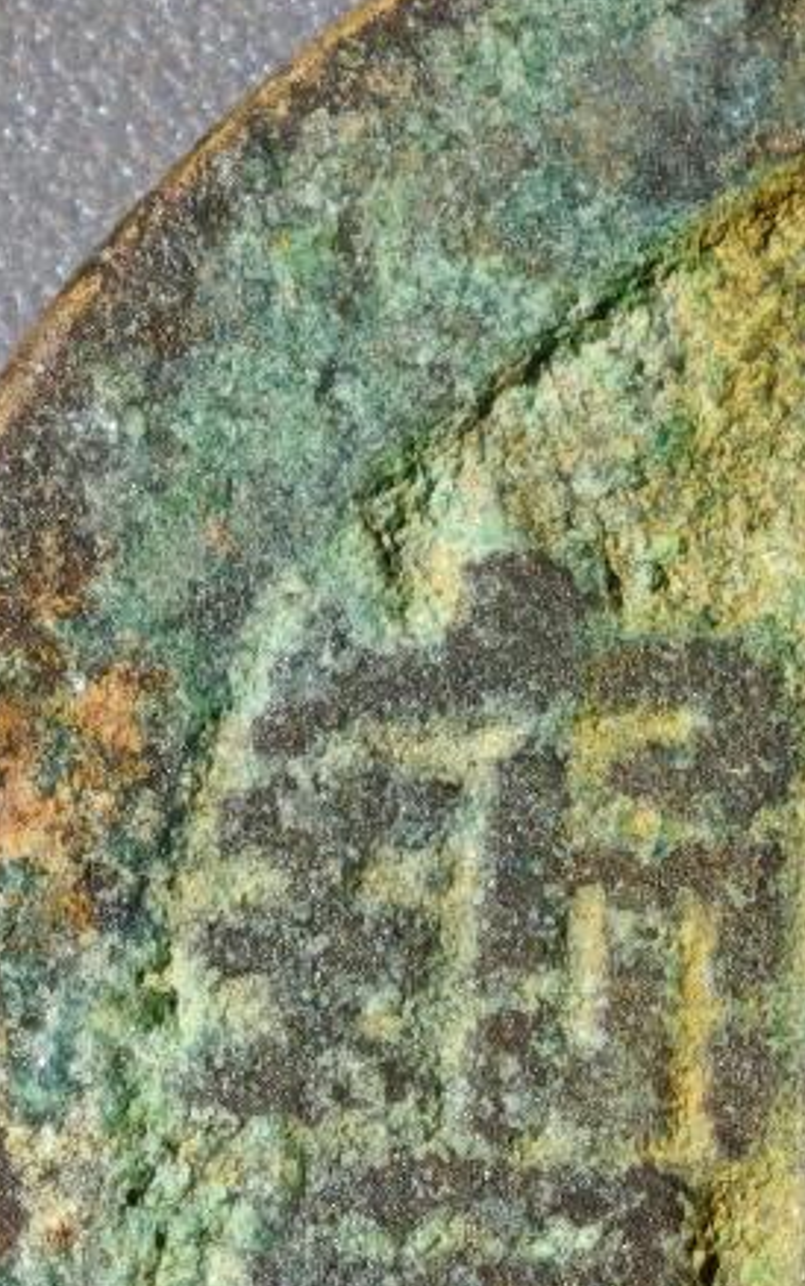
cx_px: 1287
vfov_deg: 4.7
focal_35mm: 444
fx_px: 15575
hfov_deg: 3.0
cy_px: 1151
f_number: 2
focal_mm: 9
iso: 160
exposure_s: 1/100
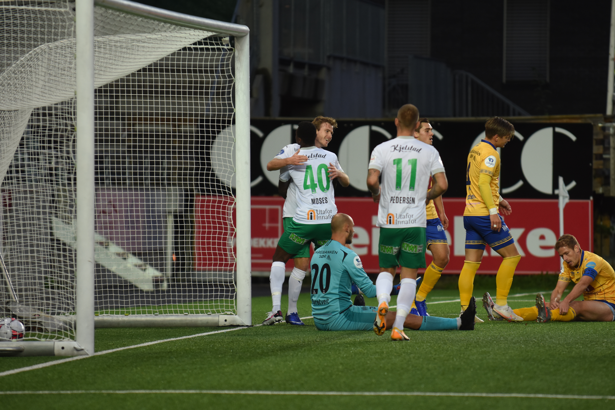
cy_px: 205
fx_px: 5125
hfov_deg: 6.9
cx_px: 308
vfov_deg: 4.6
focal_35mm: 300
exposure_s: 1/640
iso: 640
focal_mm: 200
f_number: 2.8
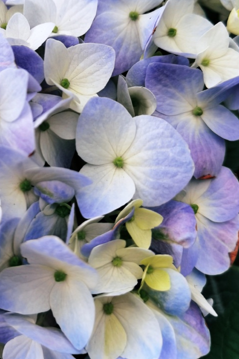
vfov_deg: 41.4
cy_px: 123
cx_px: 60
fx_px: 468
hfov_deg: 28.2
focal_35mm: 47
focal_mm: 6.71
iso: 50
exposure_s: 1/295
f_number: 1.9
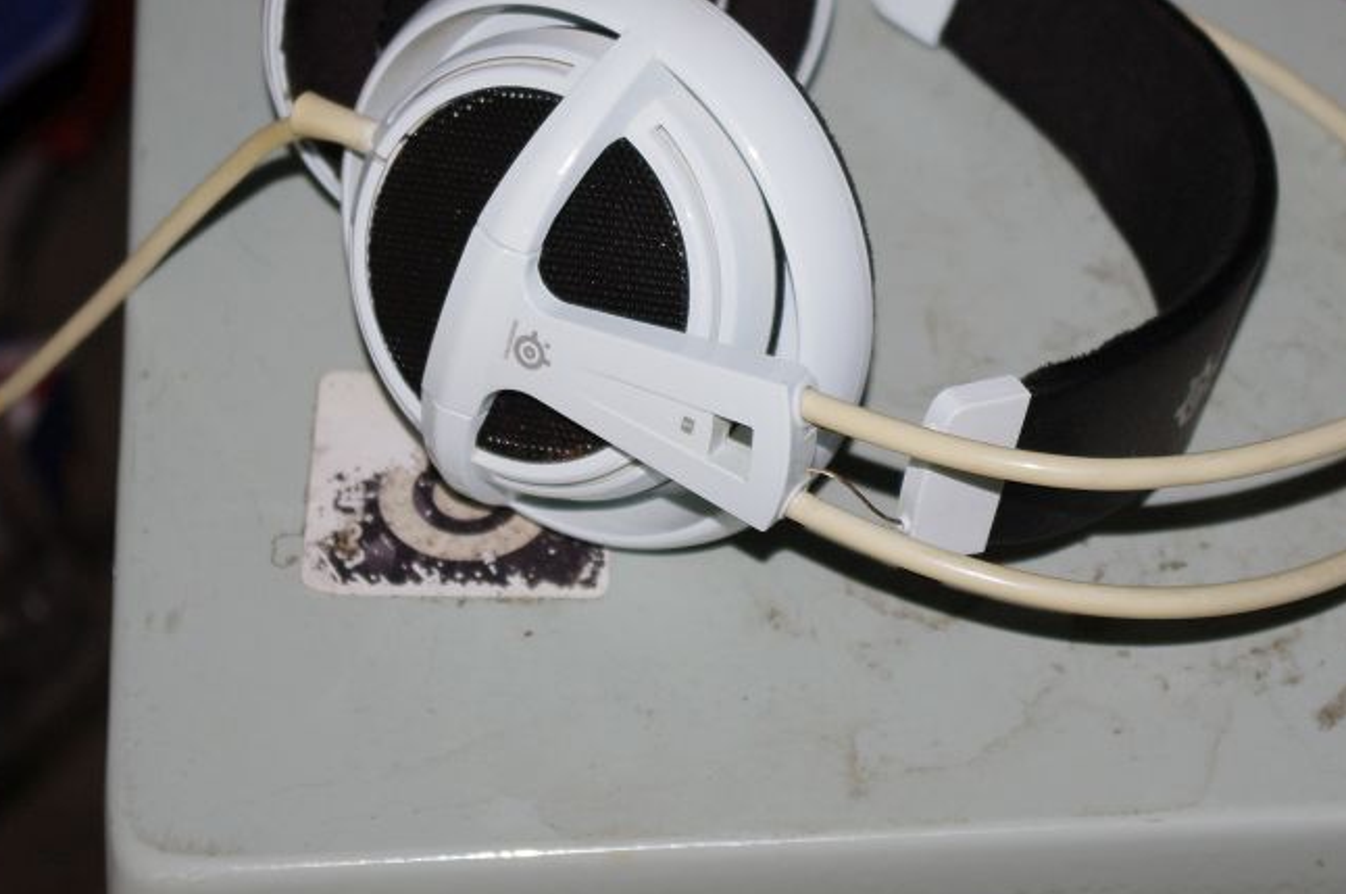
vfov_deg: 10.5
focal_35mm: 130
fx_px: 4854
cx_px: 771
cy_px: 258
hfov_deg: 15.8
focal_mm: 55
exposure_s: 1/40
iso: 400
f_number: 5.6
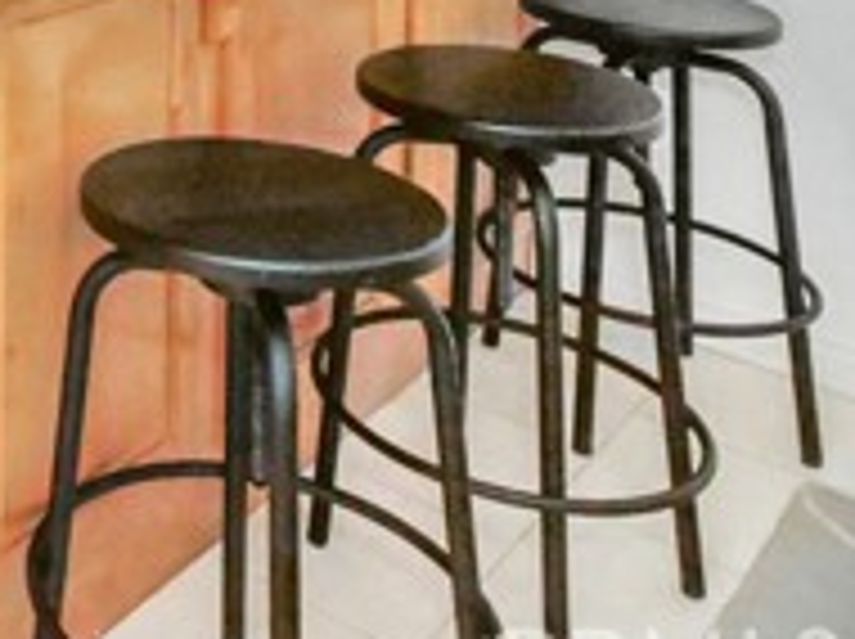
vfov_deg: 21.9
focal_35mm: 54
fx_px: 1332
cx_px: -207
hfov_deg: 29.7
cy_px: -346
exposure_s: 1/160
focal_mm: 8
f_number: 8
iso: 3200
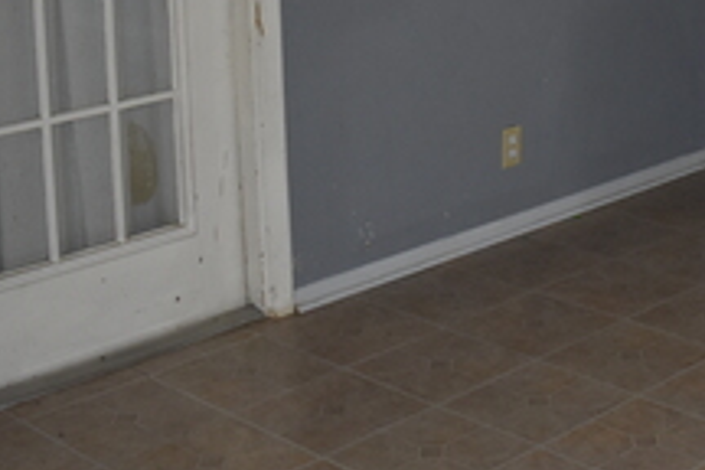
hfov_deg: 24.1
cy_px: -109
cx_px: 731
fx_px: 1567
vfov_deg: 16.3
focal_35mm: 80
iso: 800
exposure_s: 1/200
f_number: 4.5
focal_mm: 18
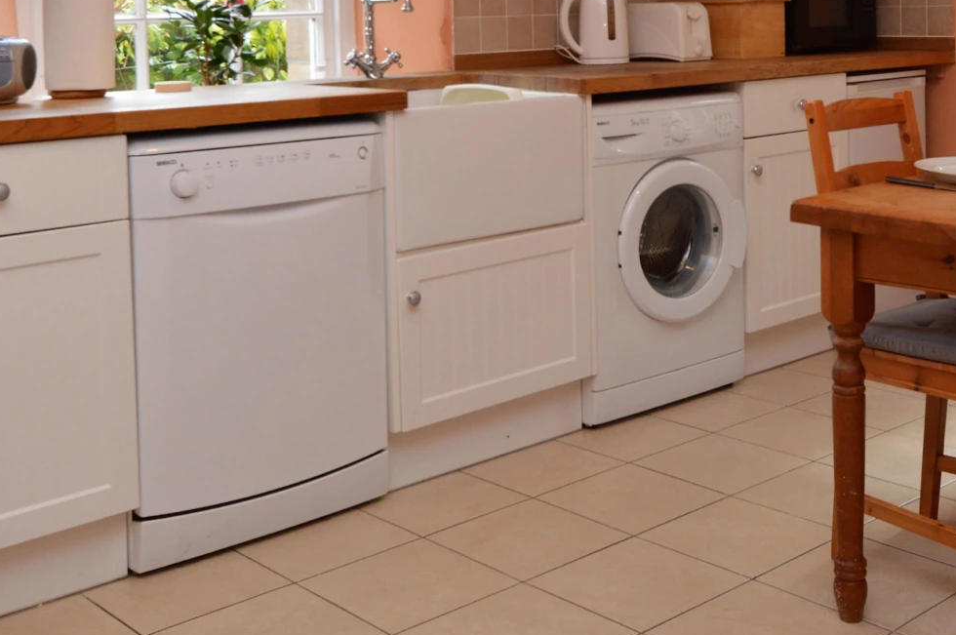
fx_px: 1326
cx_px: 556
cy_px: 46
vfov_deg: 25.9
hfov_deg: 39.5
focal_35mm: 50
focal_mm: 17
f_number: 5.6
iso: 400
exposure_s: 1/125
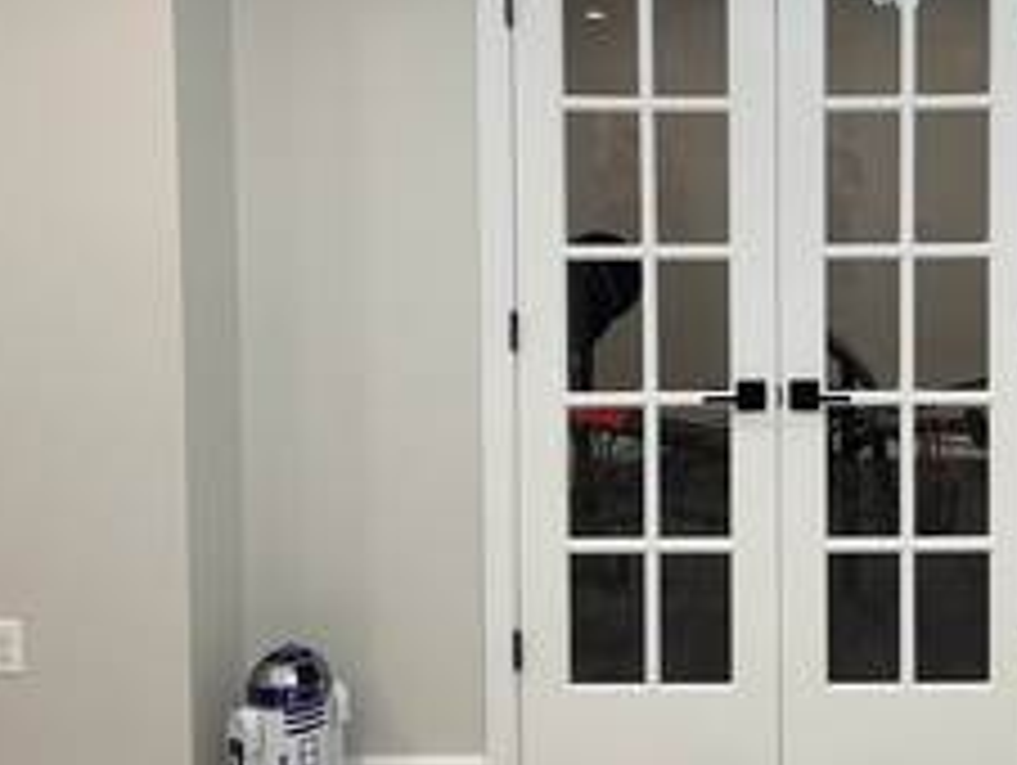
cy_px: 220
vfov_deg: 31.2
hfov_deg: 39.7
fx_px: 1353
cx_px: 796
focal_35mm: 46
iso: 80
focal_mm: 5.1
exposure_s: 1/60
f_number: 1.6
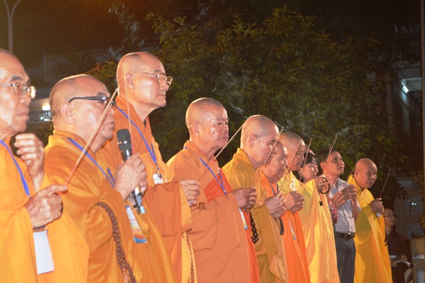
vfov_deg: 18.9
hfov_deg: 28.1
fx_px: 850
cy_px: 142
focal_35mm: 72
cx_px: 212
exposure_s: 1/60
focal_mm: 48
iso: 400
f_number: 5.6
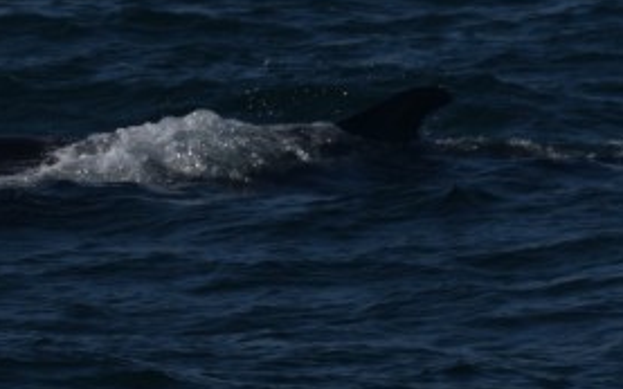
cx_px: -236
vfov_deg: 1.3
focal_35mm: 983
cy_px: 25
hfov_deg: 2.1
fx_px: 16687
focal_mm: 165
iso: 200
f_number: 7.1
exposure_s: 1/4000
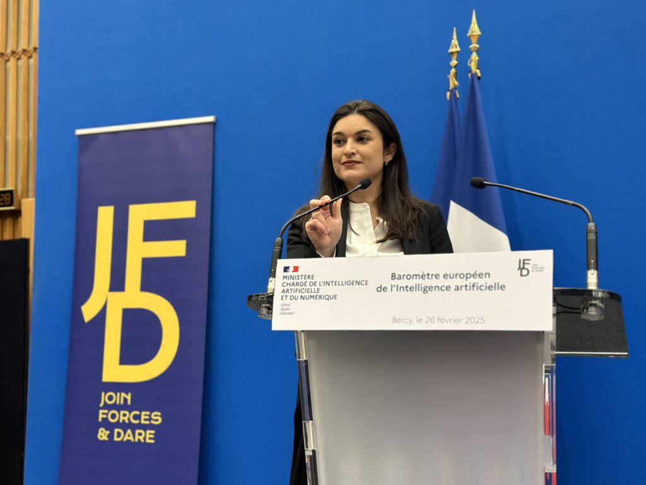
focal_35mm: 48
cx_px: 323
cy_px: 242
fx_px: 896
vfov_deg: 30.3
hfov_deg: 39.7
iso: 160
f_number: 1.78
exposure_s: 1/50
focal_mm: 6.86
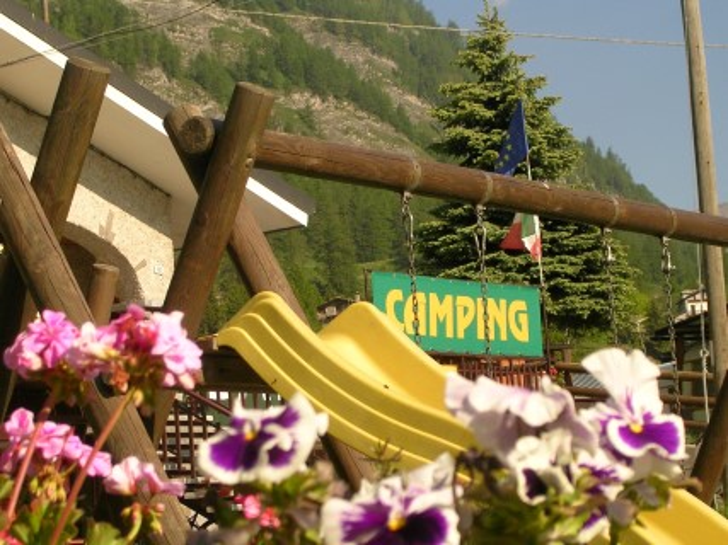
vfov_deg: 12.9
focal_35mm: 115
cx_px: 364
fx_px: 2418
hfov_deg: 17.1
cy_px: 272
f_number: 4.9
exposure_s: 1/342
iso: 50
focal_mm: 17.4
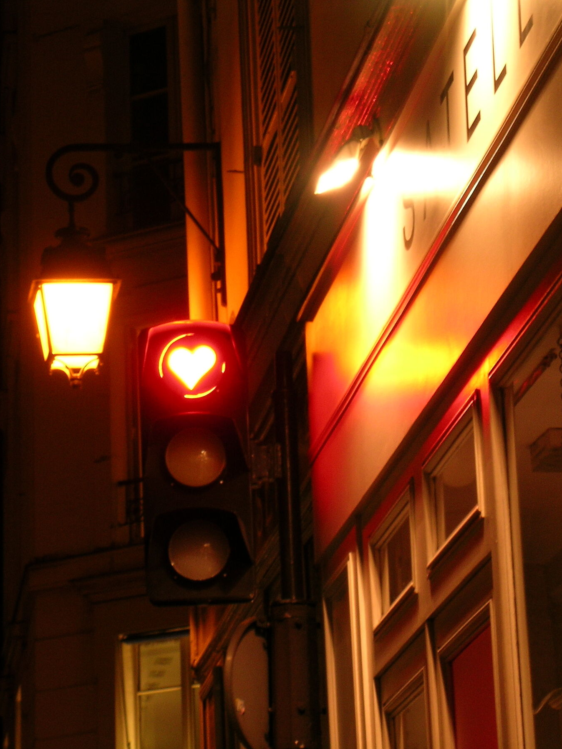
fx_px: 3355
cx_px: 183
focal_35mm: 155
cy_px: 375
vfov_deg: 12.7
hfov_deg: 9.6
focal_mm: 24
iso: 100
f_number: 4.6
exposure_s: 1/5
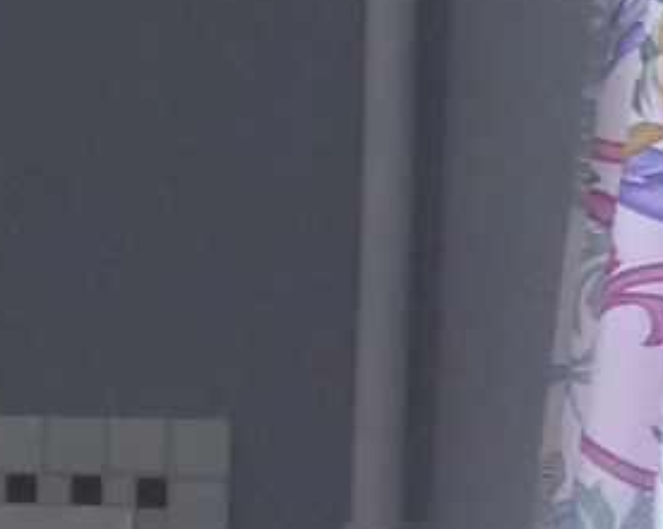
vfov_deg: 8.2
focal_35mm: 187
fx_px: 3664
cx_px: -687
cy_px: 406
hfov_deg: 9.6
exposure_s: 1/30
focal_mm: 5.5
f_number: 2.8
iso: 250
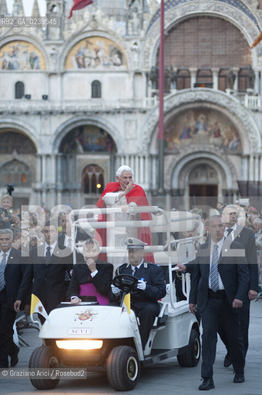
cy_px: 198
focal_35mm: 120
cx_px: 131
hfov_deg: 11.4
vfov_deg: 17.1
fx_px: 1312
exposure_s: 1/200
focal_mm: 120
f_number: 2.8
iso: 1600
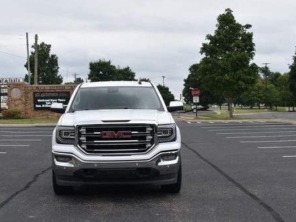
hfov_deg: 30.3
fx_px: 545
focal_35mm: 64
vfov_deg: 23.0
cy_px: 132
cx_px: 119
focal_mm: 31
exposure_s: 1/250
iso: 200
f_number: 8
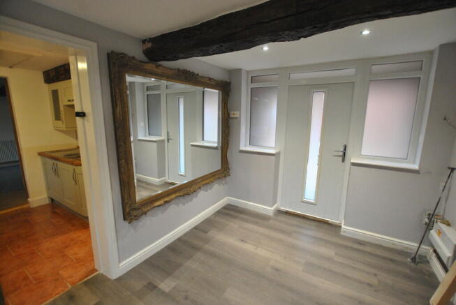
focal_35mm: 15
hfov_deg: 100.3
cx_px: 228
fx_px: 190
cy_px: 152
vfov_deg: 77.5
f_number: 3.5
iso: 800
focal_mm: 10
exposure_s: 1/30
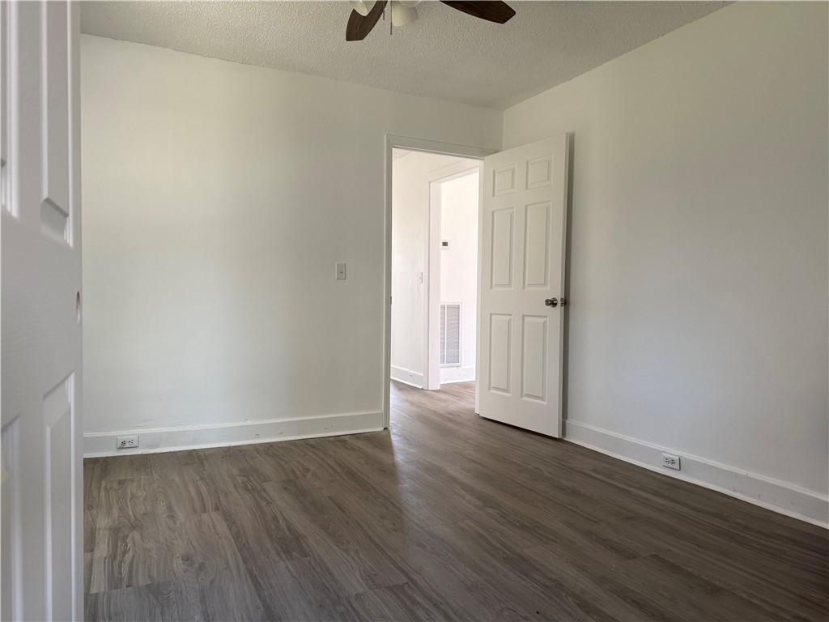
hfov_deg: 71.6
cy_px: 311
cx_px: 414
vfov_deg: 56.8
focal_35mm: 24
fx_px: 575
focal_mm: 6.76
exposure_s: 1/121
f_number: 1.78
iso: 160
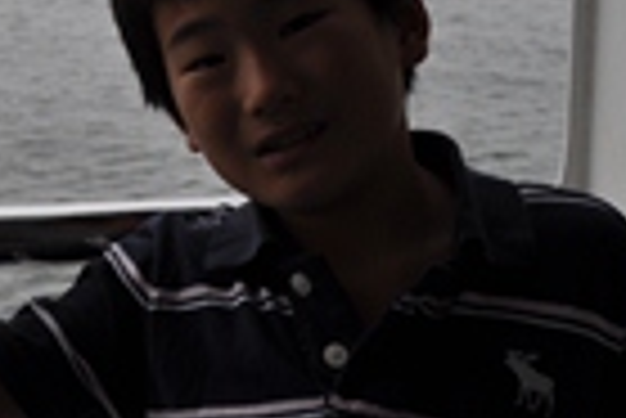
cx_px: -180
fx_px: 1845
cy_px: -81
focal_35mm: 106
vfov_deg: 12.6
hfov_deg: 18.0
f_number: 7.1
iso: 200
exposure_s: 1/200
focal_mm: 22
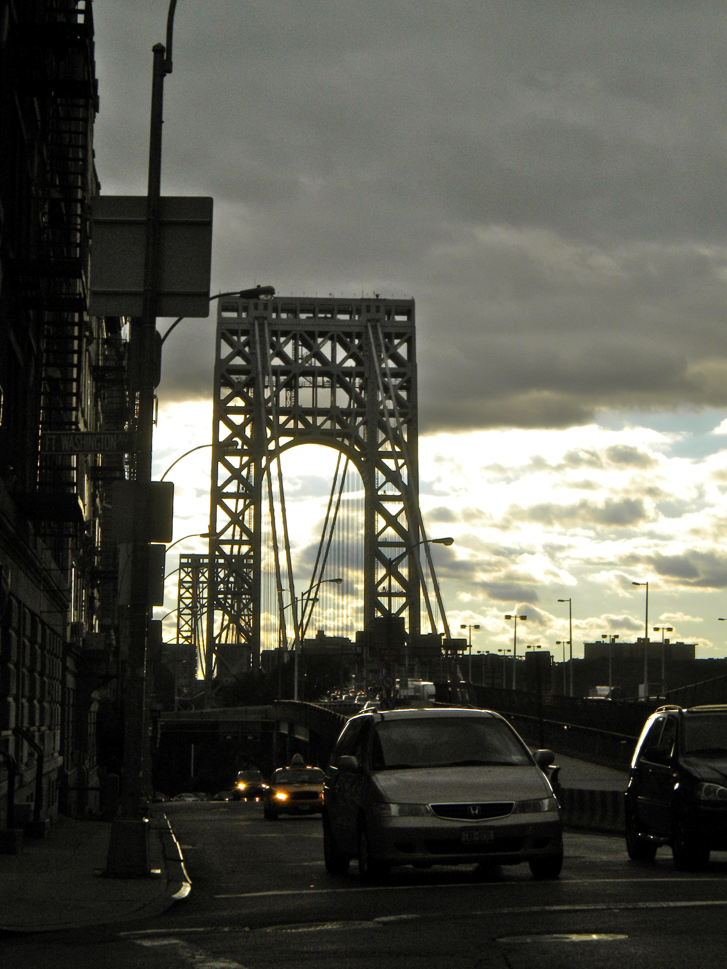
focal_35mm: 79
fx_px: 2212
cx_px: 364
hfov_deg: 18.7
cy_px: 484
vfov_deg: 24.7
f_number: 7.2
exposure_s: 1/758
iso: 100
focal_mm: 14.3
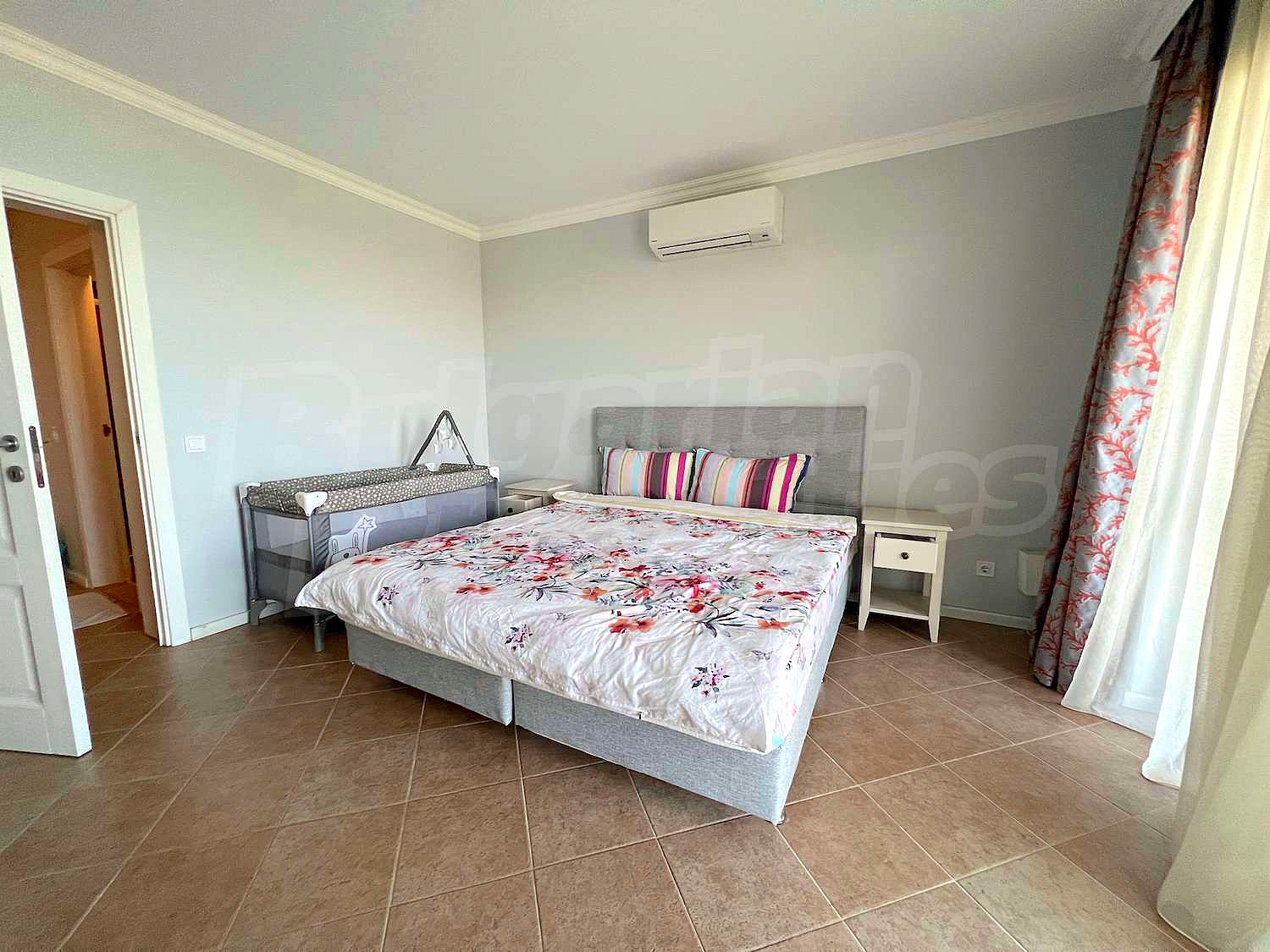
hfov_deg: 106.2
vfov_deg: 89.9
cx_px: 635
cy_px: 476
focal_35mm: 13
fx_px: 477
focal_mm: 1.57
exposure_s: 1/80
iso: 250
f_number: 1.8
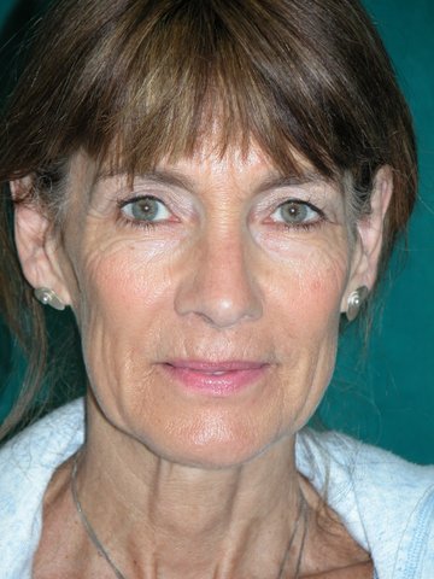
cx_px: 217
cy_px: 290
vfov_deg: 10.4
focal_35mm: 191
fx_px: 3193
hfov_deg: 7.8
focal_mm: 48.5
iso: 100
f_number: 4
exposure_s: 1/125
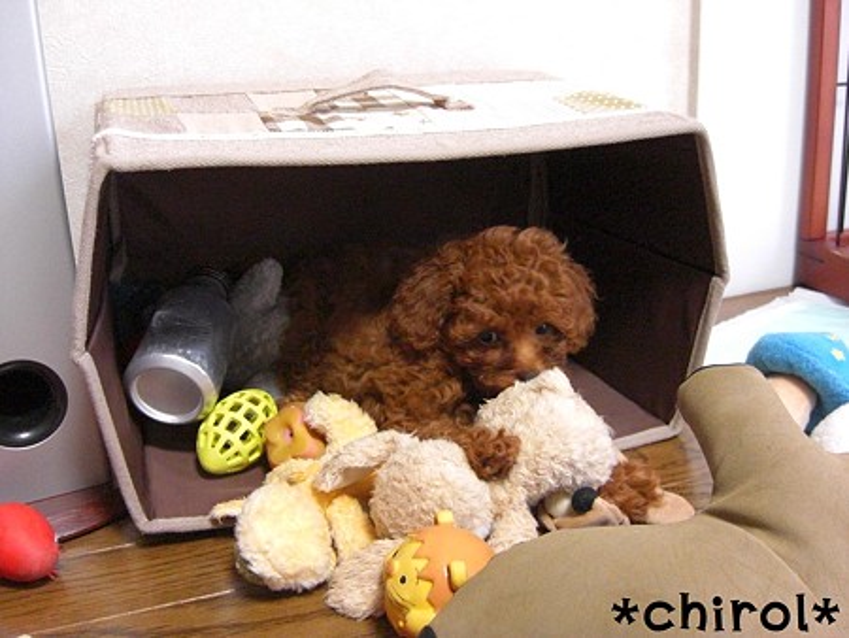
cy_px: 319
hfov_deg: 49.0
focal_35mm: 38
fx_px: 932
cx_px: 424
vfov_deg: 37.8
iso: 800
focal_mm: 7.9
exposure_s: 1/30
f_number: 2.8
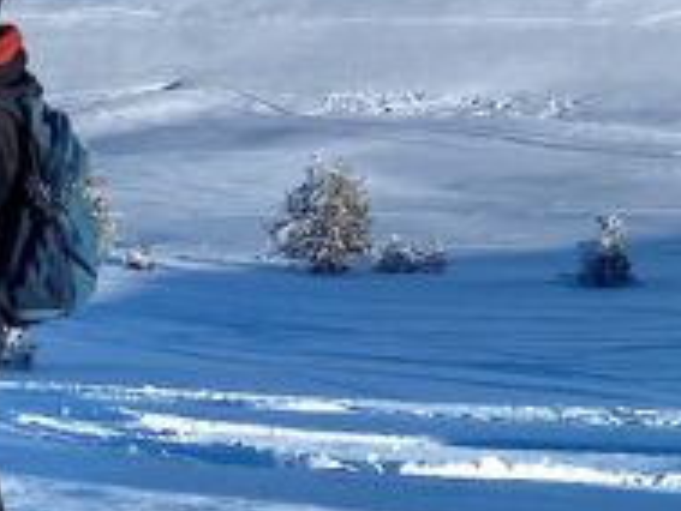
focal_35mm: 110
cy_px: 104
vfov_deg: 13.4
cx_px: -609
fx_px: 2165
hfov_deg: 15.1
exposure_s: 1/5236
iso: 32
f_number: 1.8
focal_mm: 4.25
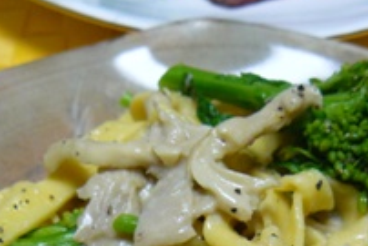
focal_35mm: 83
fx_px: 849
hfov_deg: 24.5
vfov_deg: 16.3
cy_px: 206
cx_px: 193
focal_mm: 6
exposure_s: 1/25
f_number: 2.8
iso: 200
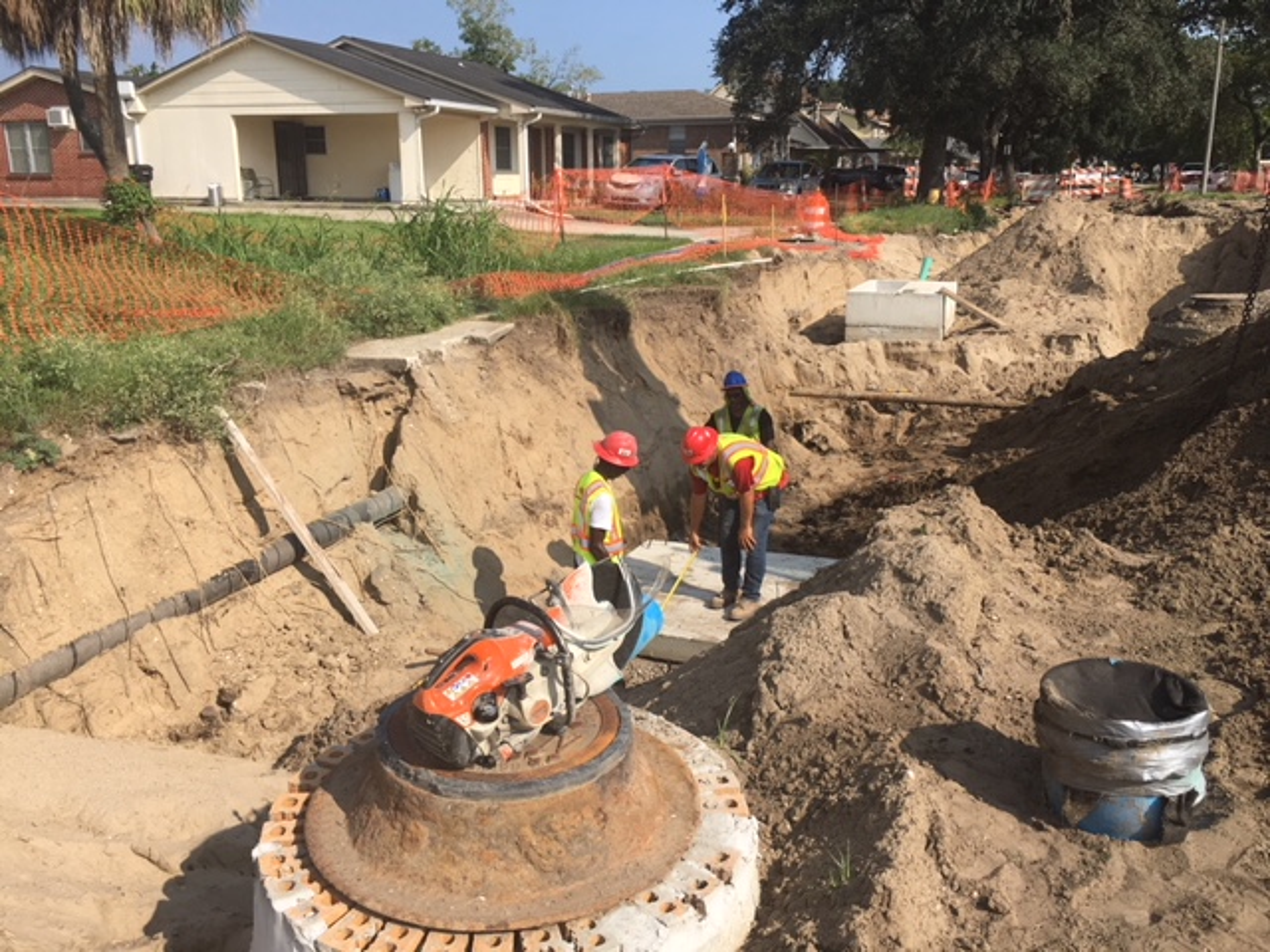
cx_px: 635
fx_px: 1064
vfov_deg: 48.2
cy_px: 476
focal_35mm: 29
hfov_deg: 61.7
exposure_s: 1/1479
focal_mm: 4.15
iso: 25
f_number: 2.2
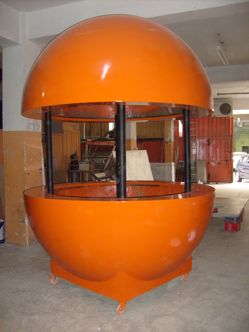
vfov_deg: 52.6
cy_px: 166
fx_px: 336
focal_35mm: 35
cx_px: 124
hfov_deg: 40.7
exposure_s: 1/45
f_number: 2.8
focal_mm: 5.8
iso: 160
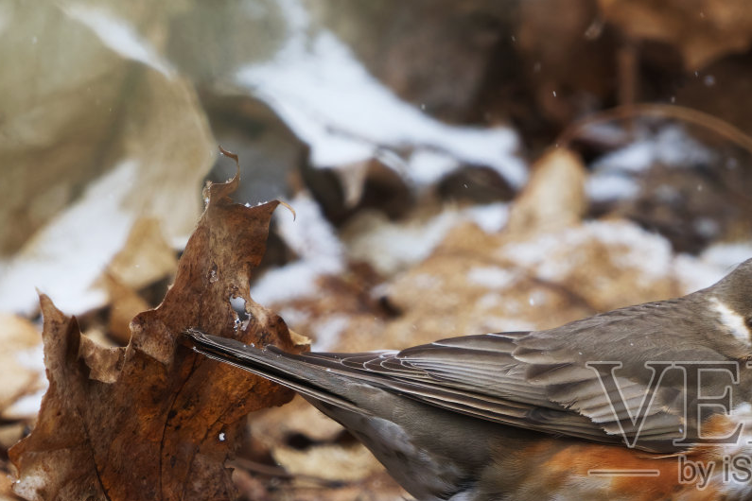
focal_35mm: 1811
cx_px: 745
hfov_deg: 1.1
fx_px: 37827
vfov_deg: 0.8
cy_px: 427
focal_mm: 600
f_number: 6.3
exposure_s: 1/640
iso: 720
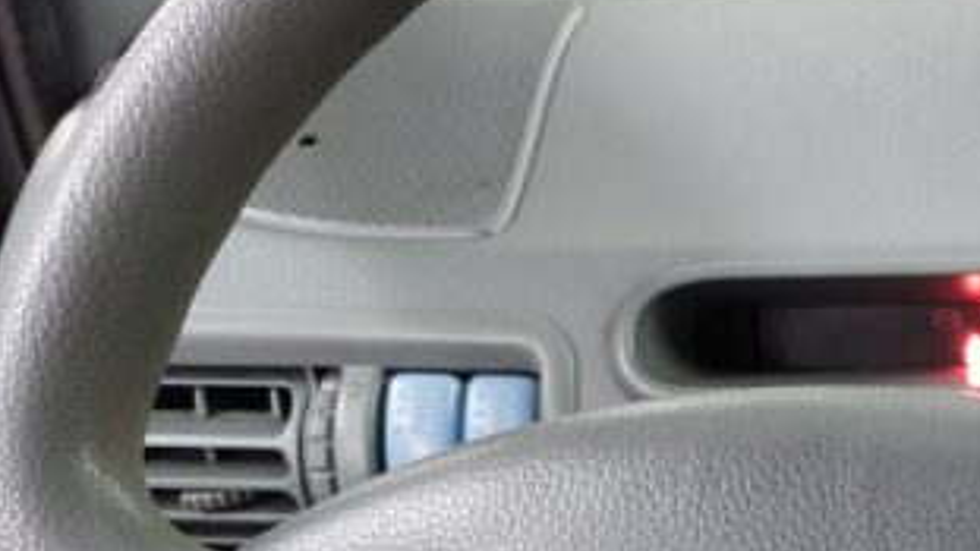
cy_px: 699
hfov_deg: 26.5
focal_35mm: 70
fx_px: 1819
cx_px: 1204
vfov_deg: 16.4
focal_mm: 5.23
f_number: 1.8
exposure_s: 1/25
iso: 640
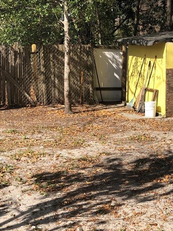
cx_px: 166
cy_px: 108
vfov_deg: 32.7
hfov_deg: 23.9
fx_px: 393
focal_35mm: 59
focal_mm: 3.99
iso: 20
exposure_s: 1/1473
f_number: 1.8
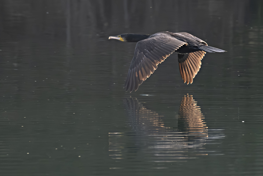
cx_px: 132
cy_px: 88
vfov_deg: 2.3
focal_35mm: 600
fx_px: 4383
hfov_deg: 3.4
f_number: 7.1
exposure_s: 1/1250
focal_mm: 400
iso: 3200
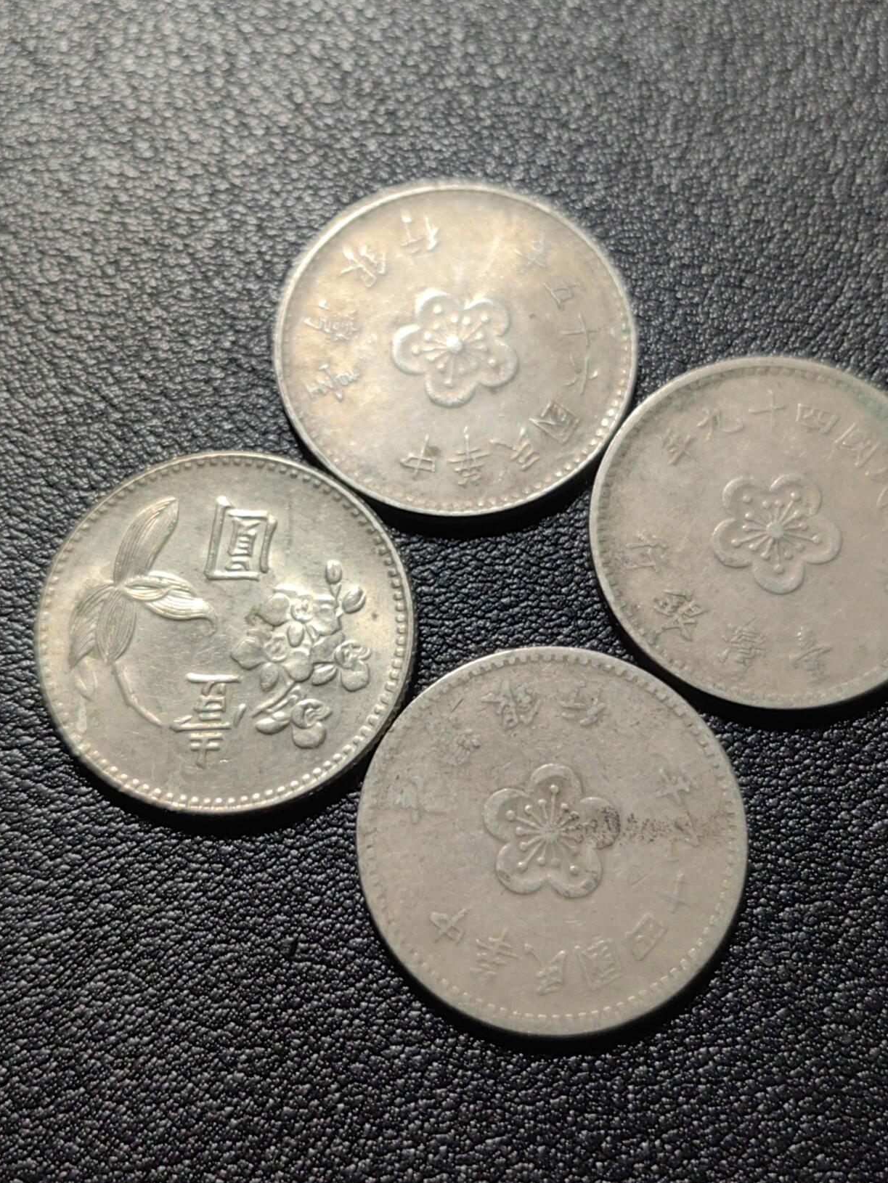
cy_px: 569
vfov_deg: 36.2
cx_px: 472
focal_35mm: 53
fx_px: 1812
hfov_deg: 27.5
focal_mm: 5.75
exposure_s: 1/106
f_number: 1.4
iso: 50
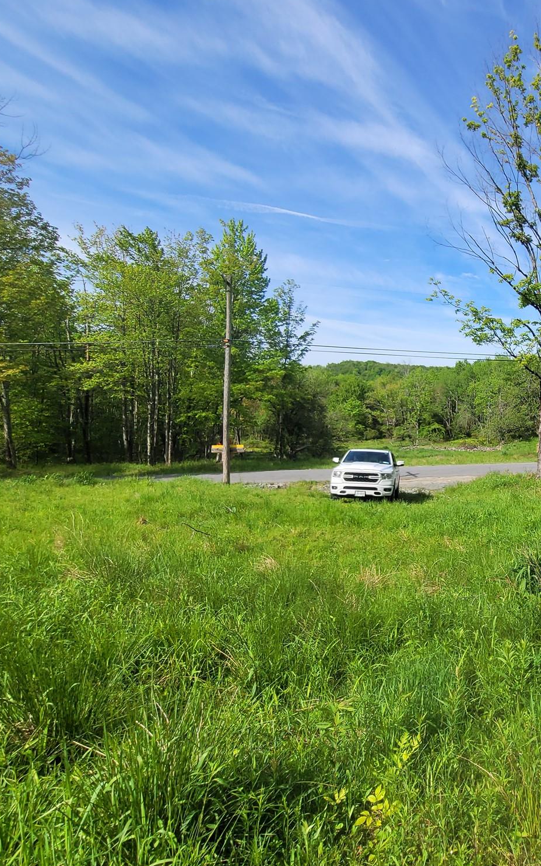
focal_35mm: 19
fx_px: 448
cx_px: 476
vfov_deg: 88.0
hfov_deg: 55.0
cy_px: 425
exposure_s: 1/1376
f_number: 2.2
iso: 50
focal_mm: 2.2
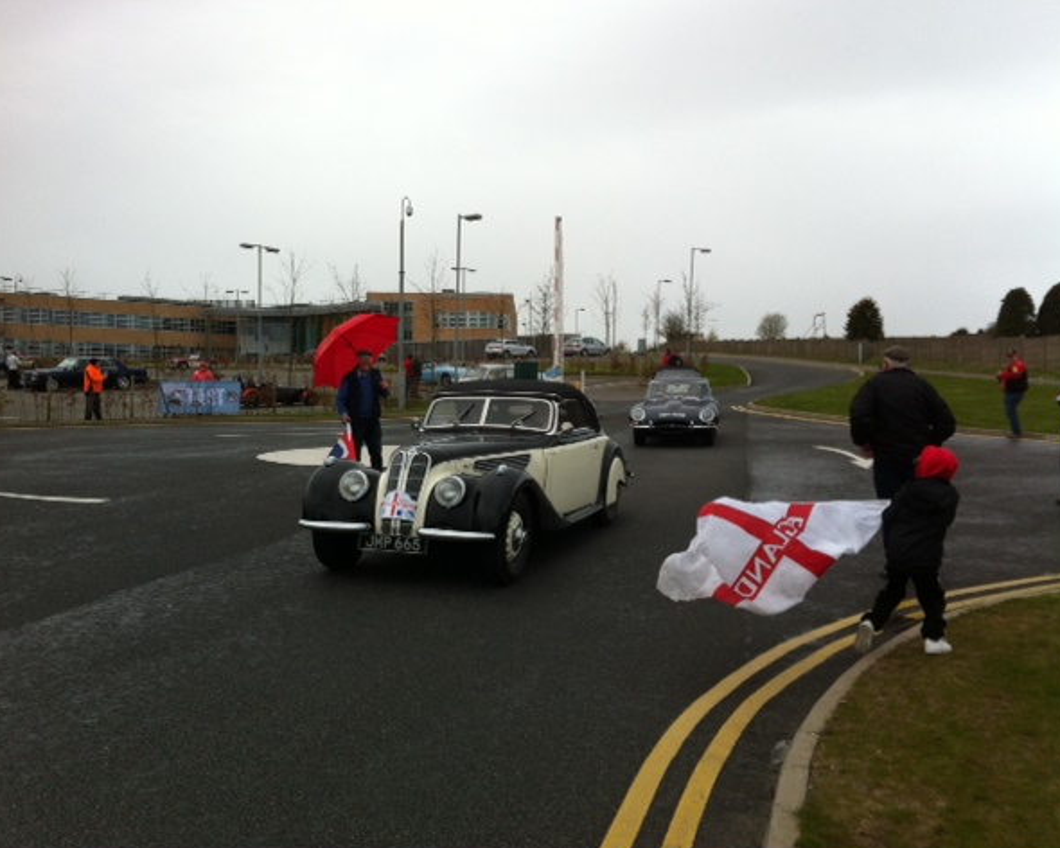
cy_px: 428
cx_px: 496
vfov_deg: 40.1
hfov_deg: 49.1
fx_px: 1161
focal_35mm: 37
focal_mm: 3.85
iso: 80
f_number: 2.8
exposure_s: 1/529
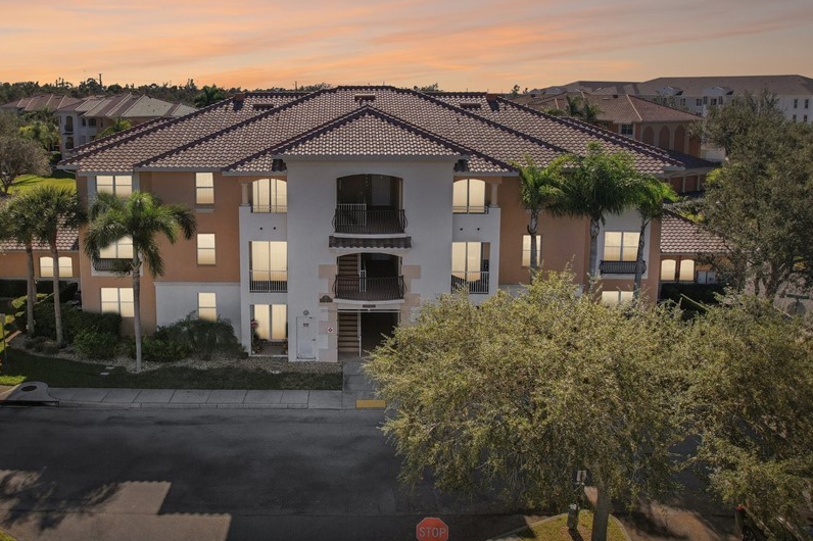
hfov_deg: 61.3
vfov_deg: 43.4
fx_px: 677
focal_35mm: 30
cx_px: 320
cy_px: 228
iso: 100
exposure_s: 1/160
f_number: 2.8
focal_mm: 8.4
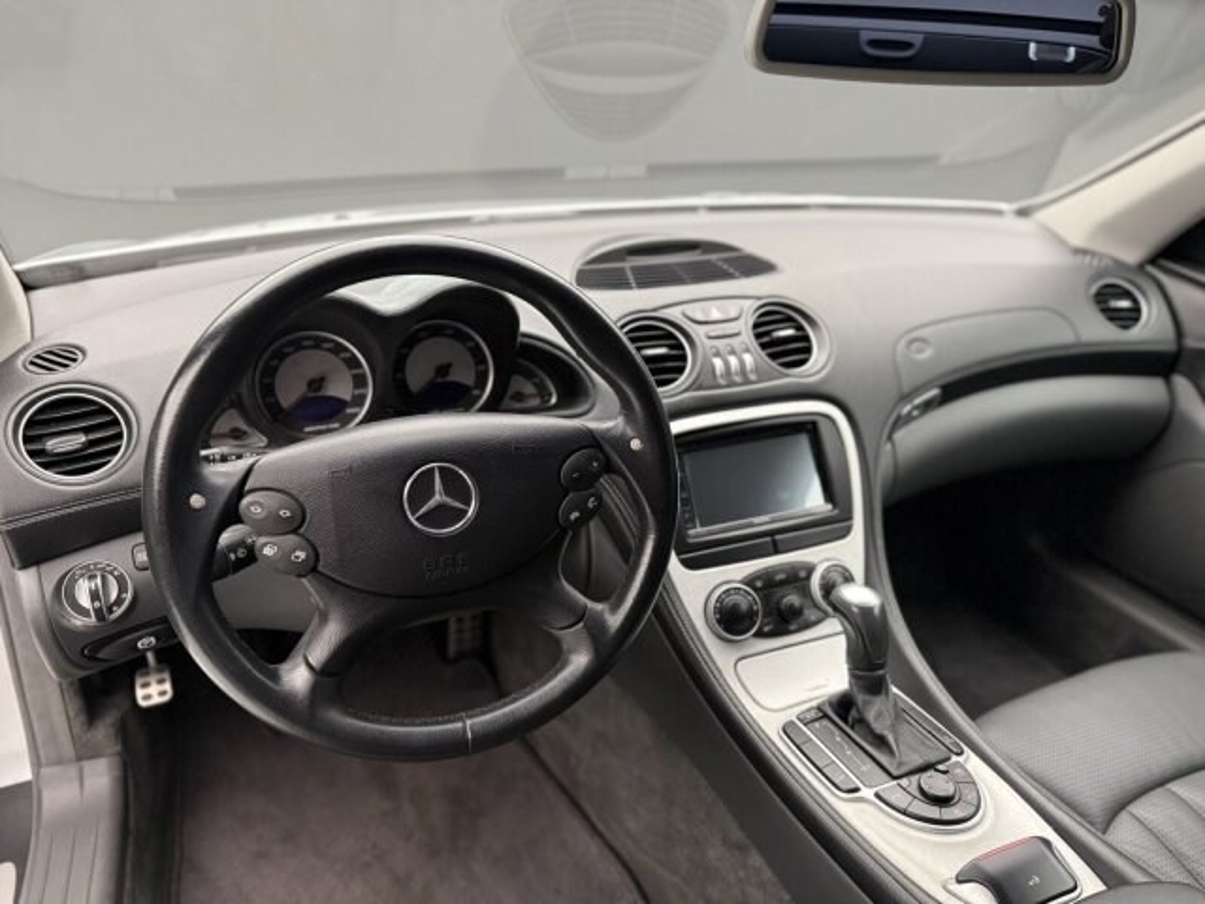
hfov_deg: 71.6
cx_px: 602
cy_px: 452
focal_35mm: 24
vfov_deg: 56.8
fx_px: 835
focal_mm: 6.76
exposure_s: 1/60
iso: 500
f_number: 1.78
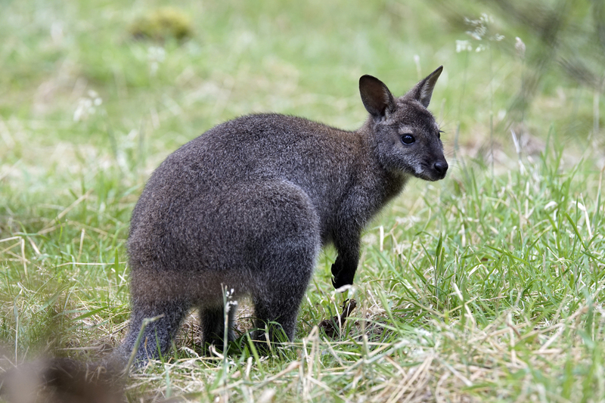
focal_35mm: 225
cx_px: 302
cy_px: 202
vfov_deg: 6.1
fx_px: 3780
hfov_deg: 9.2
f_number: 4
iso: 800
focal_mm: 150
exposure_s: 1/320
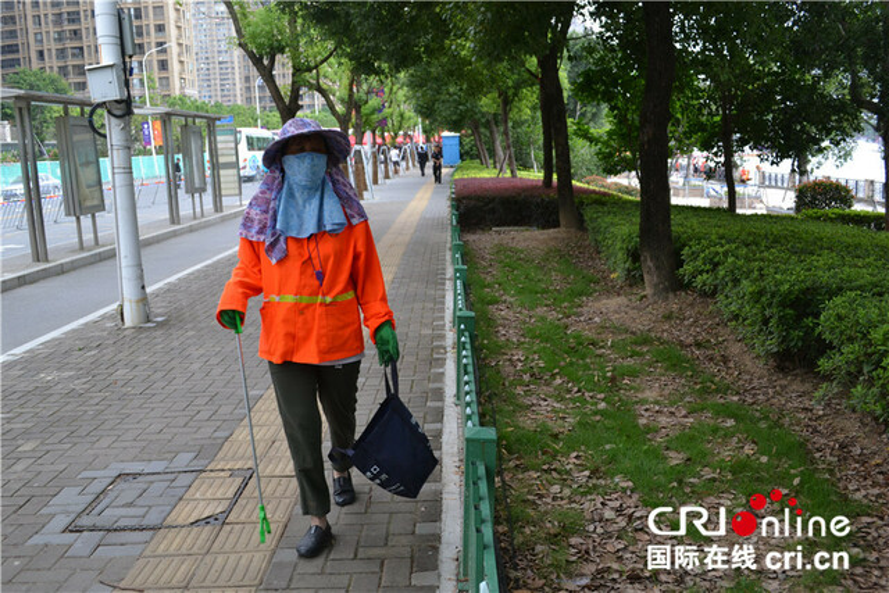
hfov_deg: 57.2
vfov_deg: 40.0
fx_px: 815
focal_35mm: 33
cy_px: 296
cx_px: 444
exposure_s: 1/125
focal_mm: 22
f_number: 5.6
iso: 220
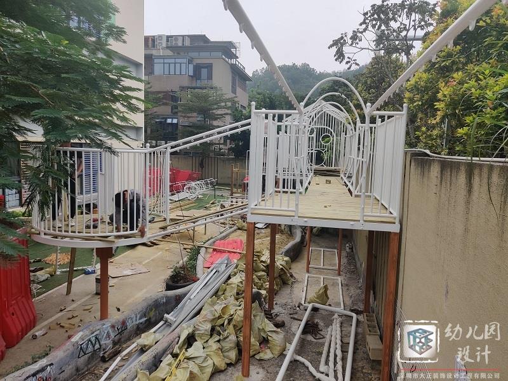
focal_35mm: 27
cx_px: 254
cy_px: 190
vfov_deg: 51.4
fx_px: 396
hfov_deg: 65.3
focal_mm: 4.75
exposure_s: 1/1064
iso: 100
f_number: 1.75
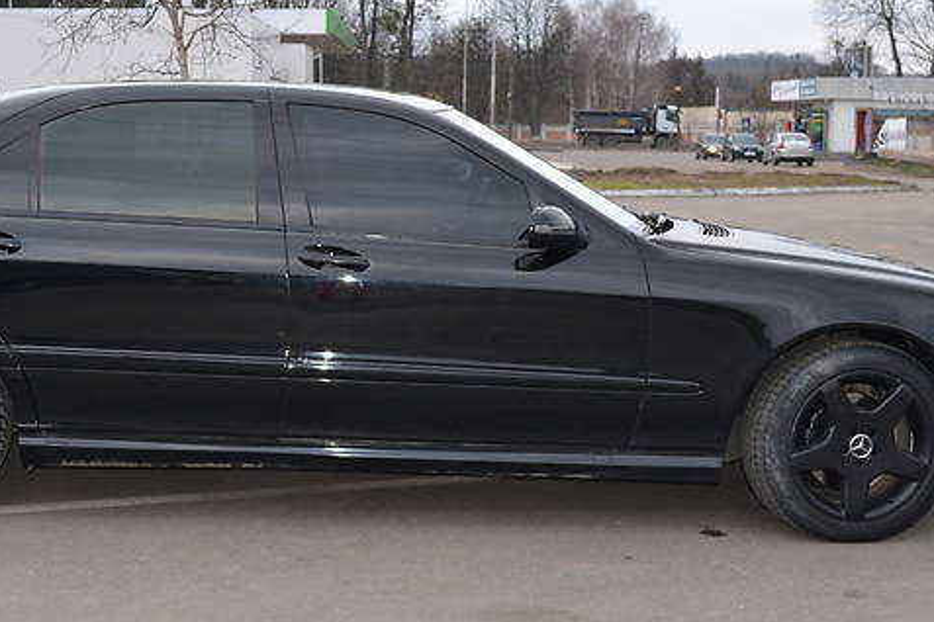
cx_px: 339
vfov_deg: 21.6
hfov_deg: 31.8
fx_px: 1630
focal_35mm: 63
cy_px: 300
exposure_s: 1/200
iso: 400
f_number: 5.6
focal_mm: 25
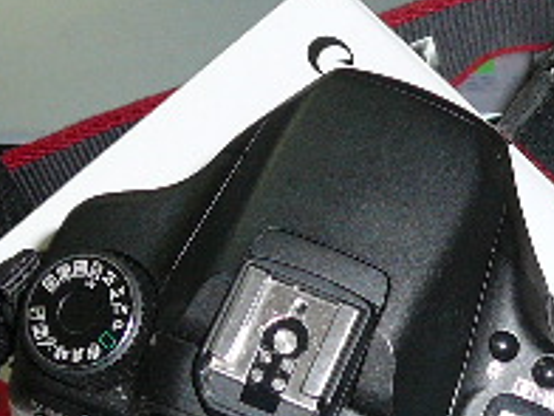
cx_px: 500
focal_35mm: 114
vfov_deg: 12.8
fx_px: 1824
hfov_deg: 17.0
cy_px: 461
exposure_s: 1/30
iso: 100
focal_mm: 5.2
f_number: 2.8
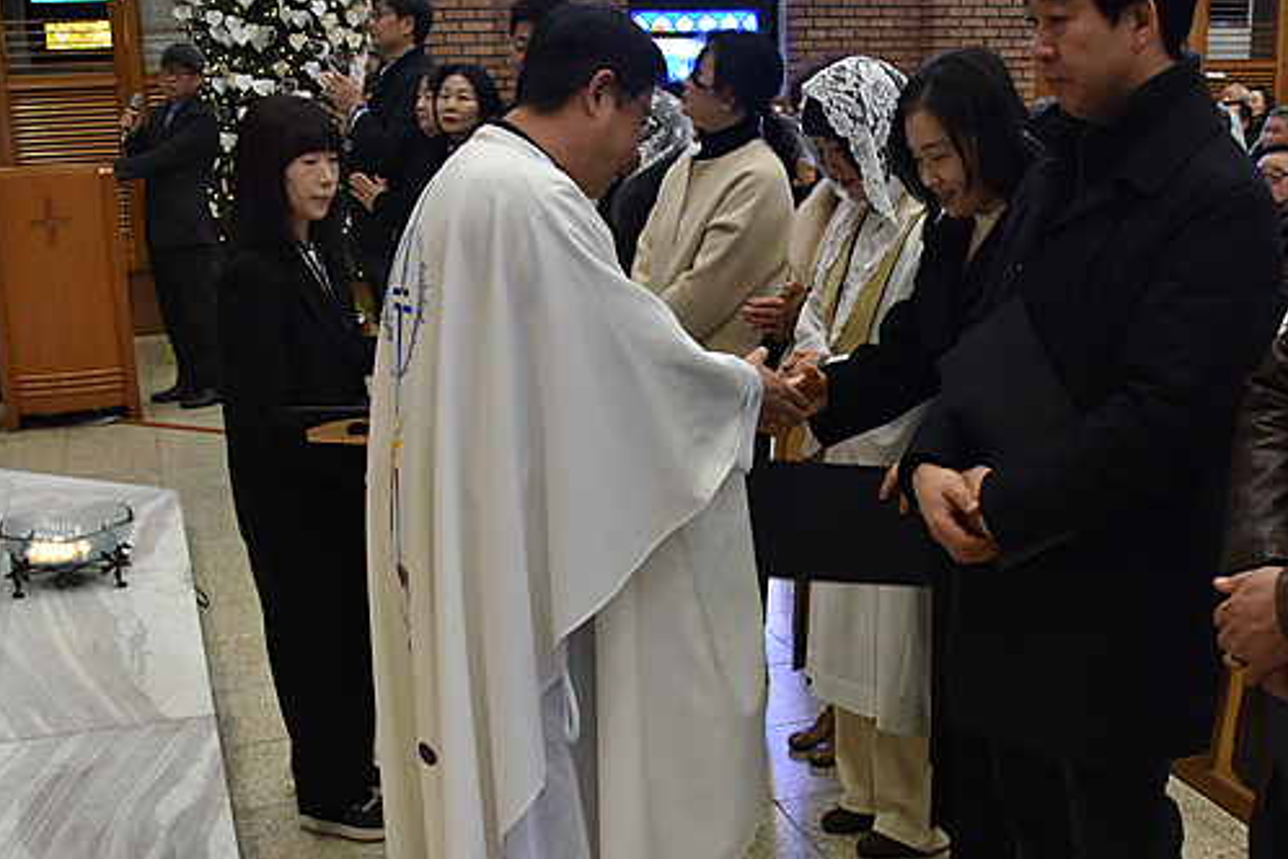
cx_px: 735
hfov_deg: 43.5
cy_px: 599
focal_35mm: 45
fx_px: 1610
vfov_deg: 29.6
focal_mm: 28
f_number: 5.6
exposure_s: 1/125
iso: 2800
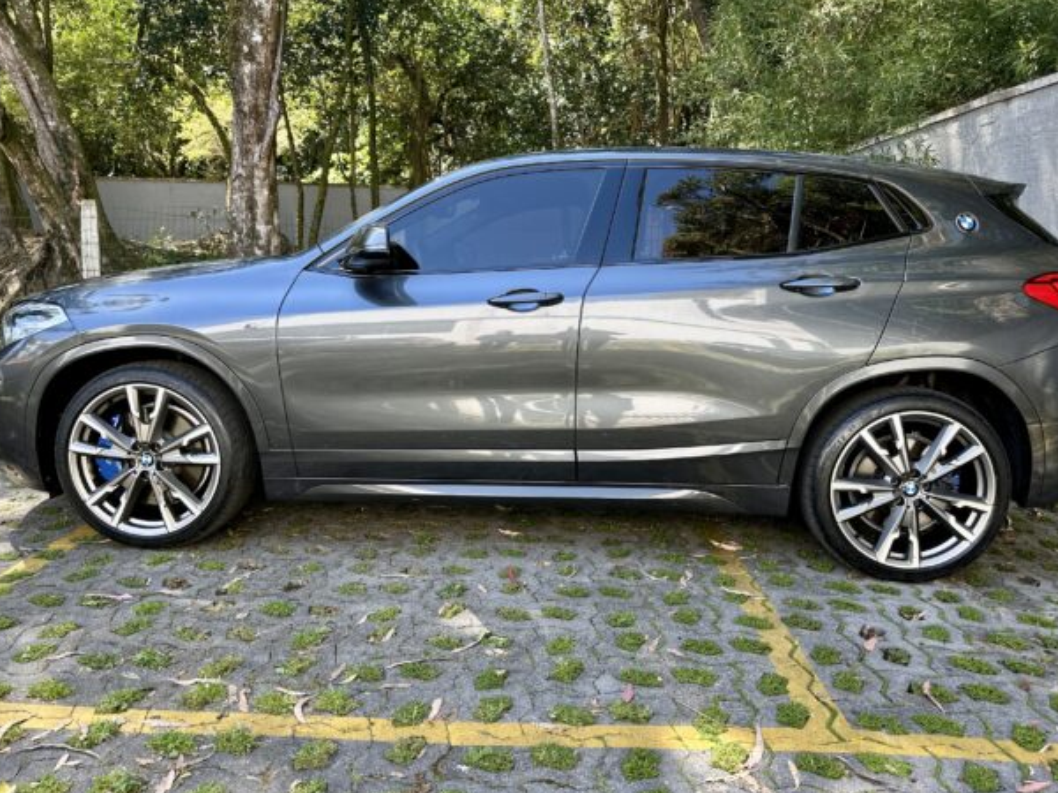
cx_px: 533
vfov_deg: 49.7
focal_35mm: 28
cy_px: 392
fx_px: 856
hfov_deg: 63.4
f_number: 1.78
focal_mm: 6.86
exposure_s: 1/264
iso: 80
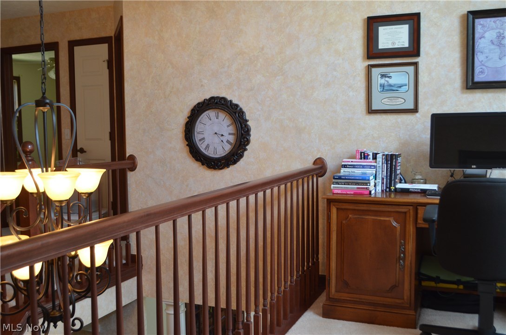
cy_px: 168
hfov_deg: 53.2
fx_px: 505
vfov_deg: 36.7
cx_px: 253
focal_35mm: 36
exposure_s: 1/60
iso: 560
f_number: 5.6
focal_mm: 24
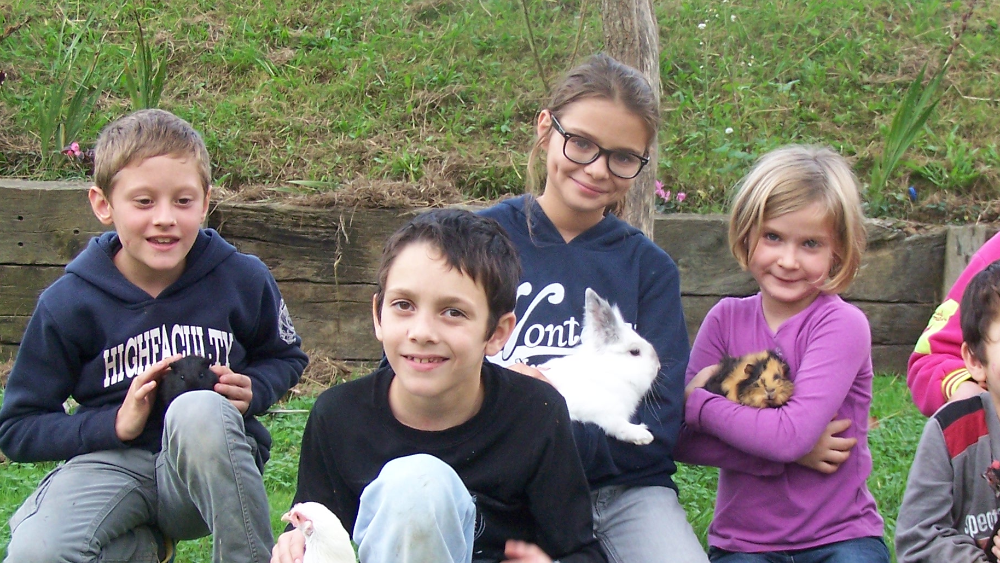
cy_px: 356
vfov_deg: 18.2
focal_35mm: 66
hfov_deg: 31.7
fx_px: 1750
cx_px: 636
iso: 140
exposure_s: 1/125
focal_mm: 7.1
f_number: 2.9
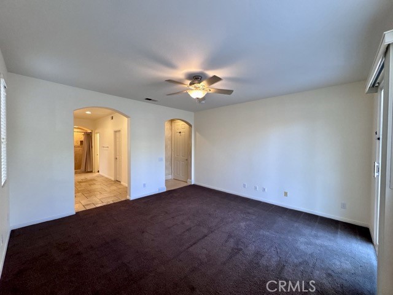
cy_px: 148
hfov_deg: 102.1
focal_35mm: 14
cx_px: 196
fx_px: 159
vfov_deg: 85.7
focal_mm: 2.22
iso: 200
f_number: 2.2
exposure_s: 1/120
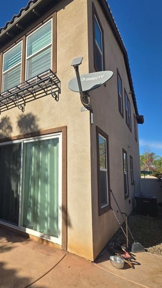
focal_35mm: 19
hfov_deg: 52.8
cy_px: 155
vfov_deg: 89.4
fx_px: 145
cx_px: 24
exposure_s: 1/1212
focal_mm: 1.7
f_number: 2.2
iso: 25
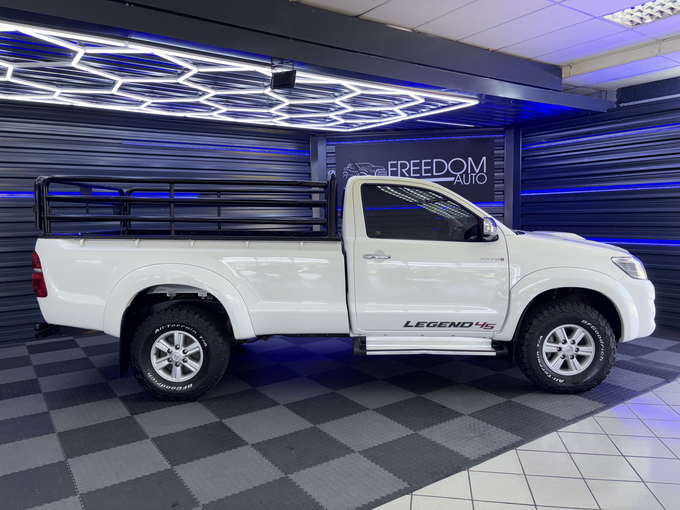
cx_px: 340
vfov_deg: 53.1
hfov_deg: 67.3
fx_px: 511
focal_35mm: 26
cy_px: 255
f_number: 1.6
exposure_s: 1/240
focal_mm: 5.96
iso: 32
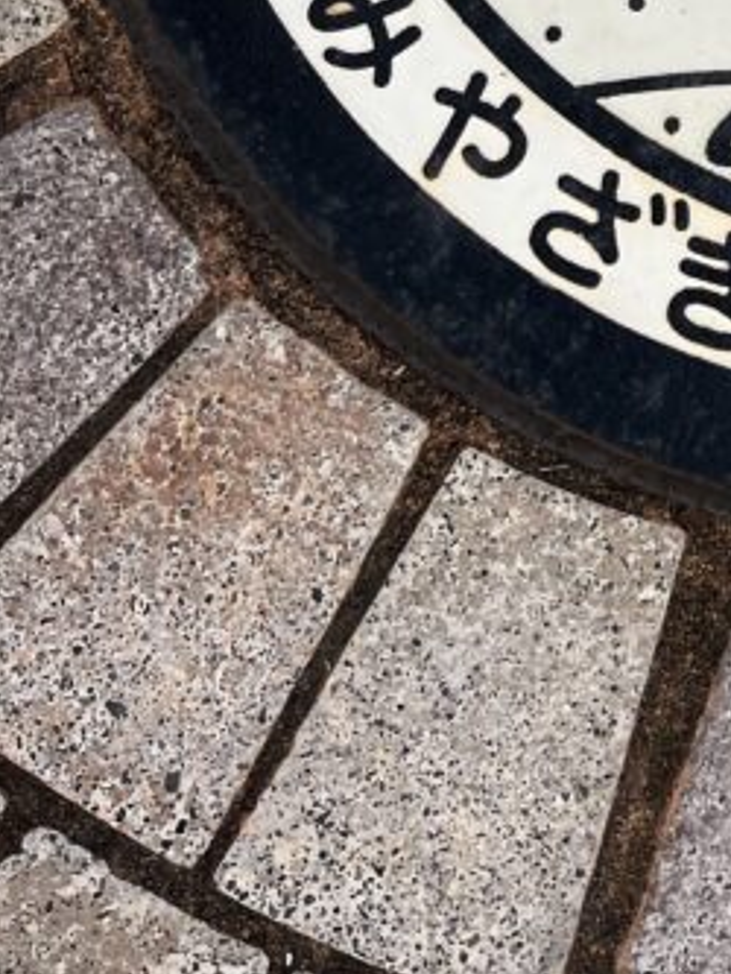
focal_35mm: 80
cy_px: -474
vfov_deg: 20.9
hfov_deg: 16.9
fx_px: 2251
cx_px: 1064
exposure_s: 1/1266
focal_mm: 5.1
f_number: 1.6
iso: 50
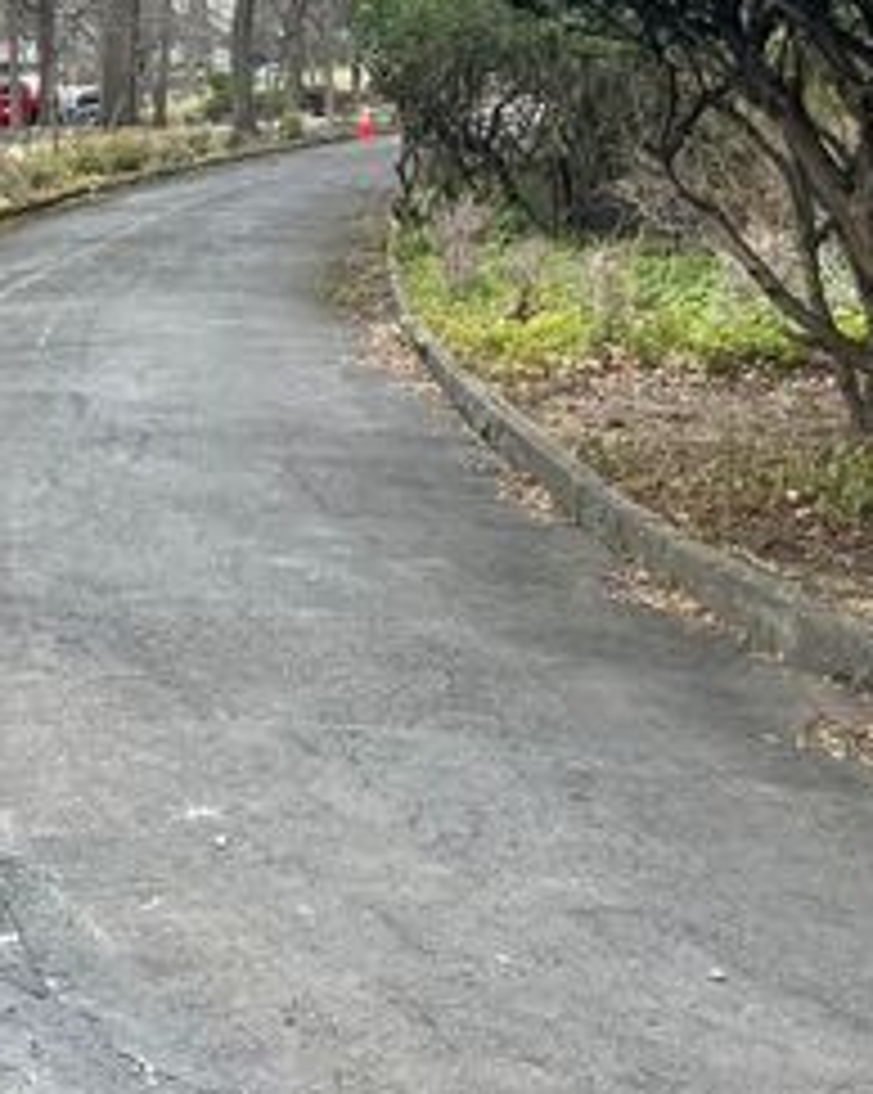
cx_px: -130
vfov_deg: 27.7
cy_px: 347
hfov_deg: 21.1
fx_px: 2199
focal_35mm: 68
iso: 32
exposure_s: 1/142
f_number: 1.6
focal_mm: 4.2
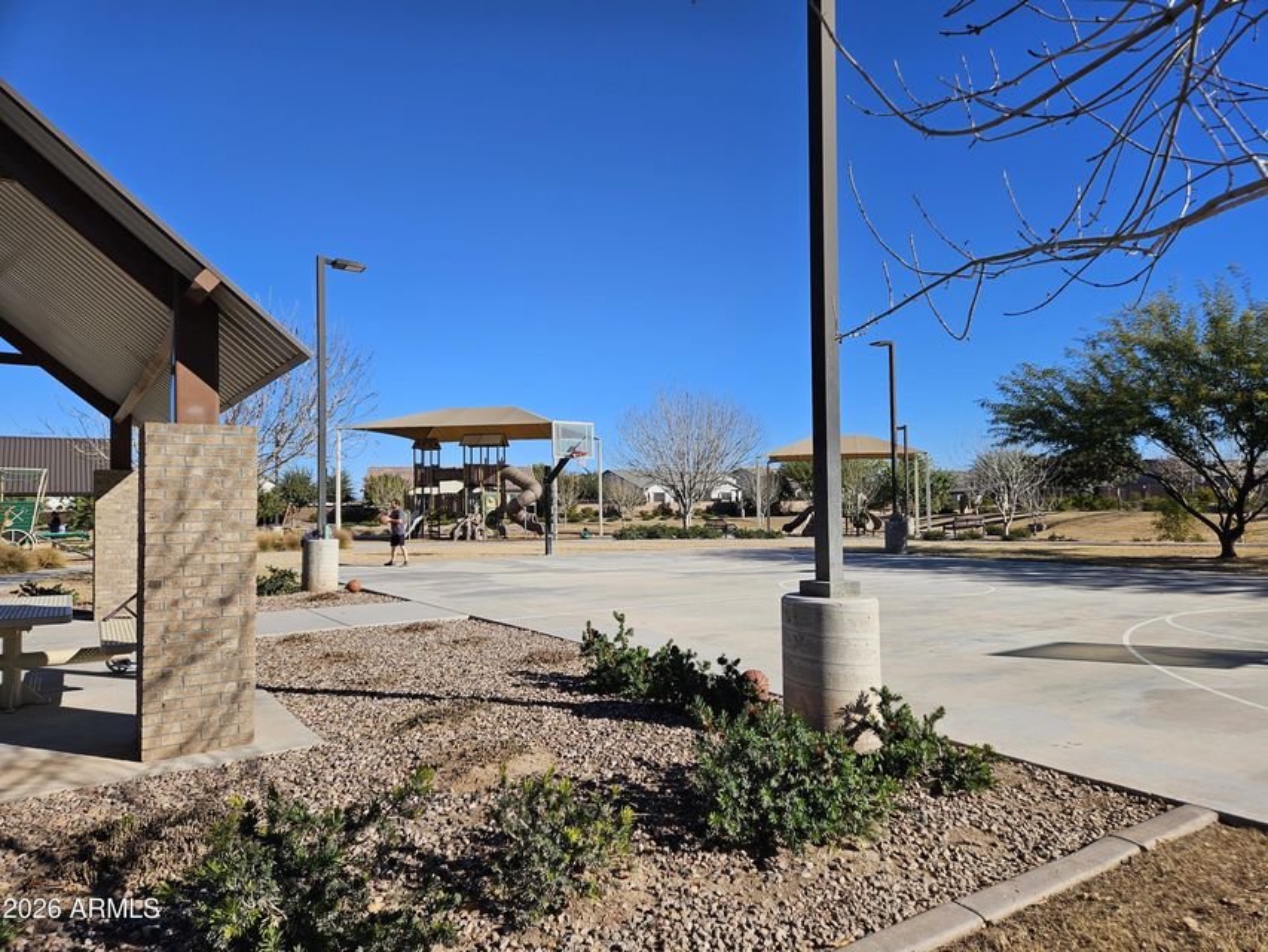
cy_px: 476
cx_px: 634
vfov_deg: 58.9
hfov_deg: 73.9
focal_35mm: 23
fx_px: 843
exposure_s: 1/2430
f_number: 1.8
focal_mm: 5.4
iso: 25
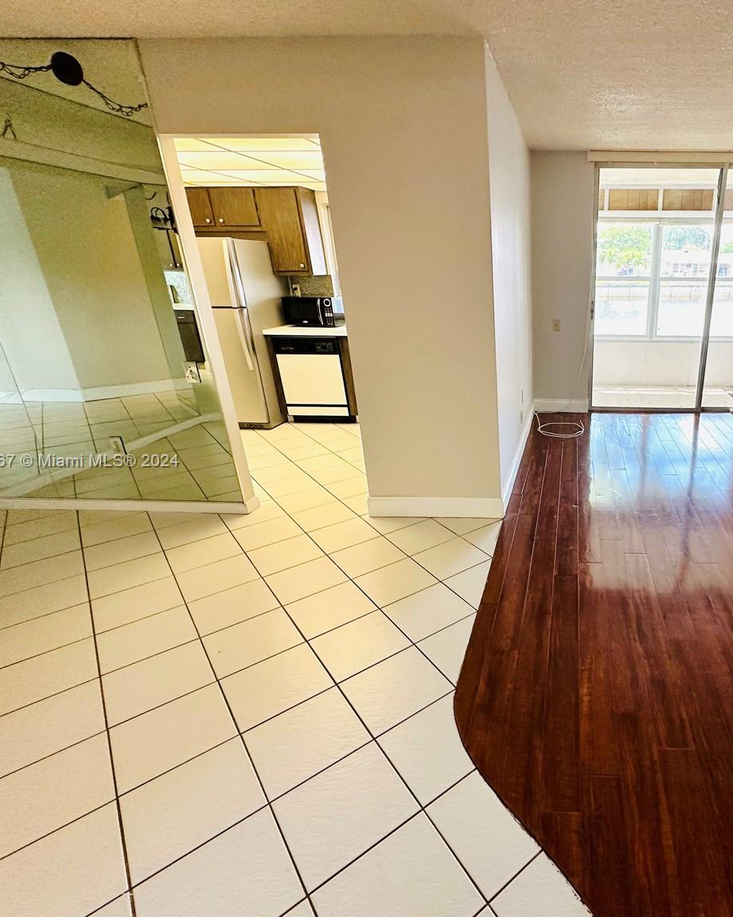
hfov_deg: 65.9
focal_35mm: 19
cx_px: 561
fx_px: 515
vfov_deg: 83.3
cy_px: 462
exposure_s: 1/120
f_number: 2.2
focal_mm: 2.22
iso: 250
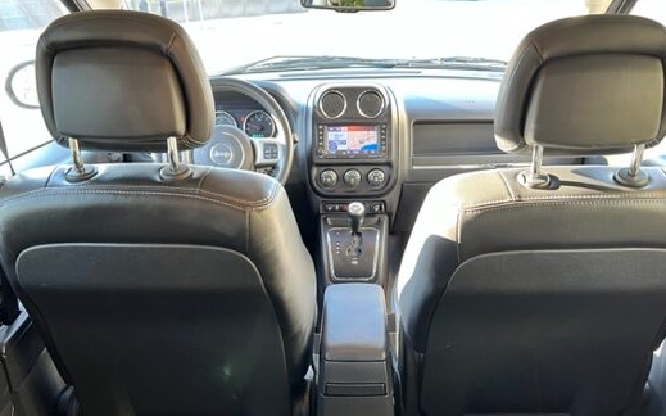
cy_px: 282
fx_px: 617
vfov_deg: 36.8
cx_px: 334
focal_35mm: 34
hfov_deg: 56.7
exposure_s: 1/60
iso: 160
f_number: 1.5
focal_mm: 5.7
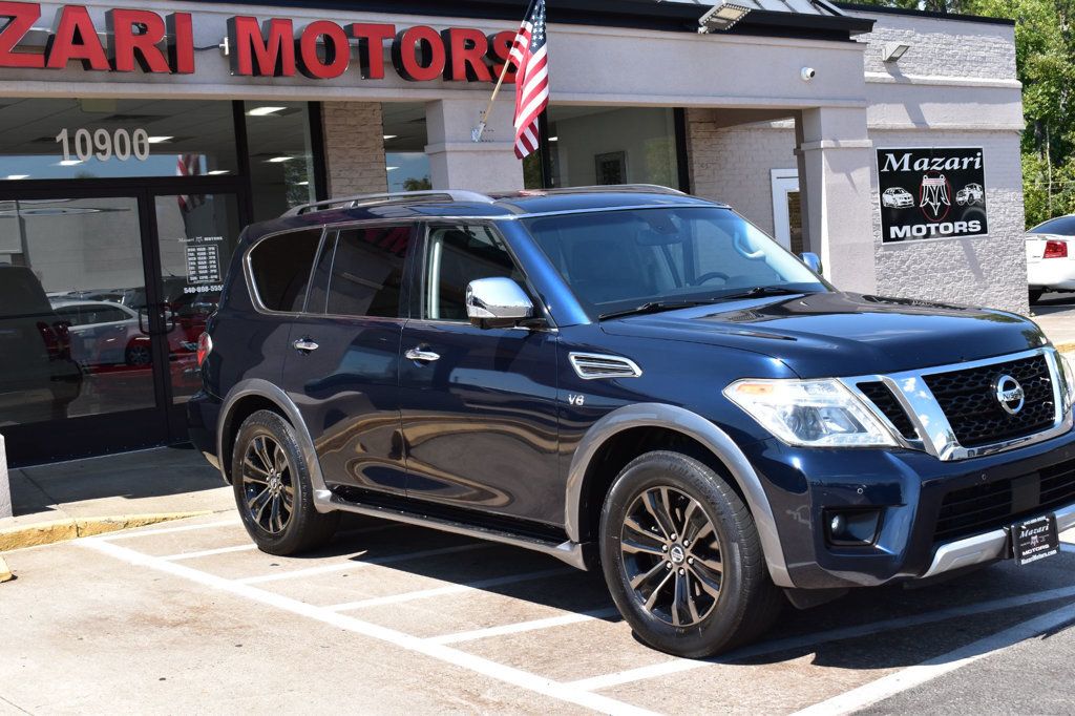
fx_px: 1433
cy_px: 358
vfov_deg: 28.1
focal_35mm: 48
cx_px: 538
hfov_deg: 41.1
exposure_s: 1/400
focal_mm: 32
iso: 400
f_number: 11
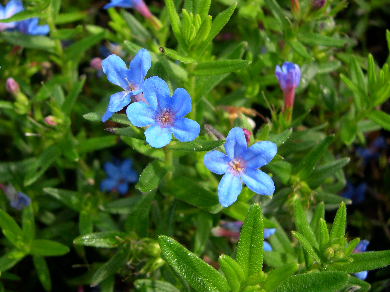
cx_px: 195
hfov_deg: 49.0
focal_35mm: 38
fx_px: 428
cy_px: 146
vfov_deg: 37.7
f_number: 2.8
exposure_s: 1/431
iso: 100
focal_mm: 8
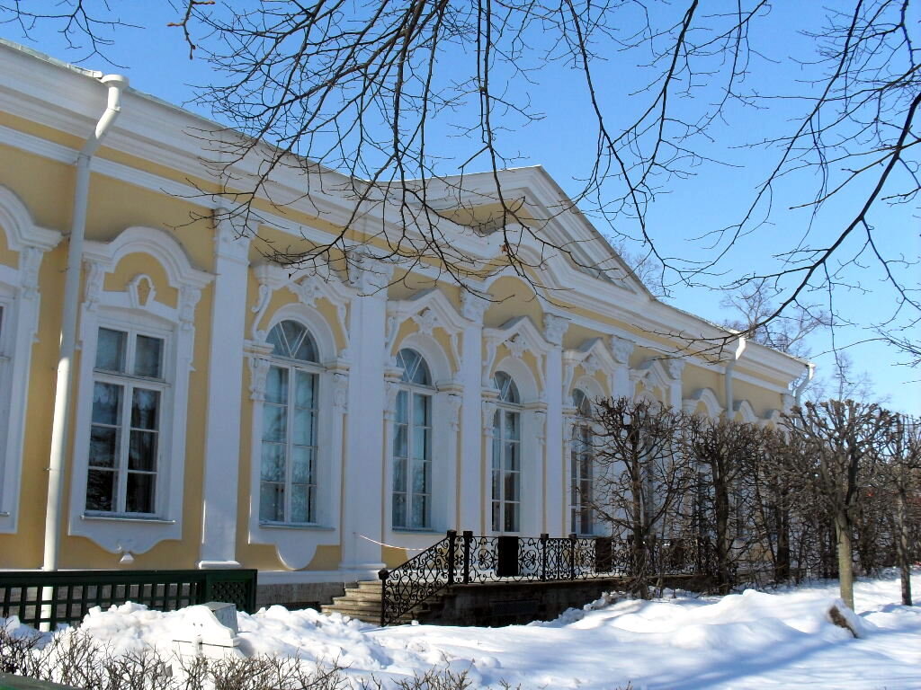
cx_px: 460
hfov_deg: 49.0
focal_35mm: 38
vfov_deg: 37.7
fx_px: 1011
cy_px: 345
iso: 80
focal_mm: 6.3
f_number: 8.3
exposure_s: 1/250
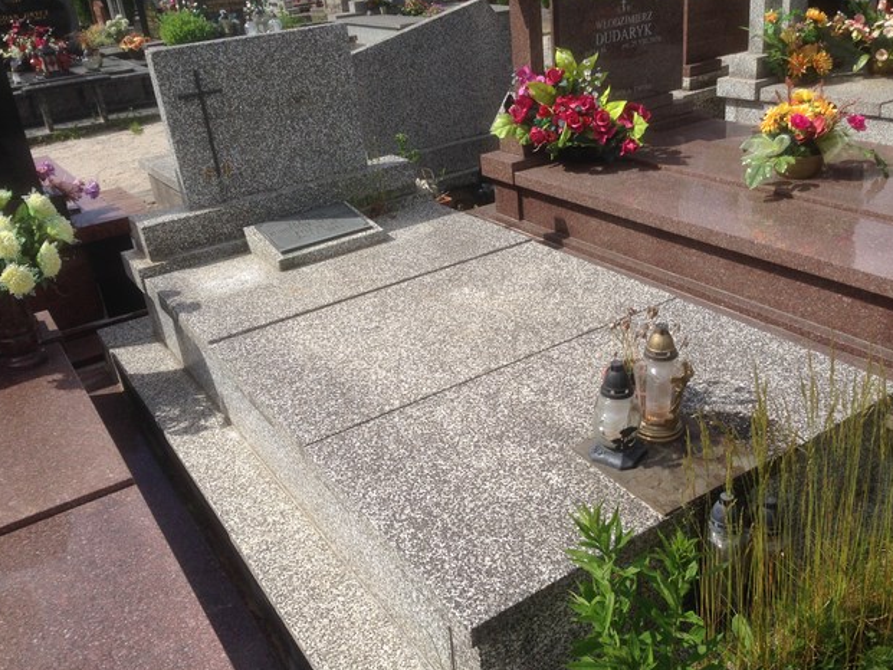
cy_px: 329
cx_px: 450
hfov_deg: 53.9
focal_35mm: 34
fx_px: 877
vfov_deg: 41.8
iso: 50
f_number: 2.4
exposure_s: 1/1938
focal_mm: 4.12
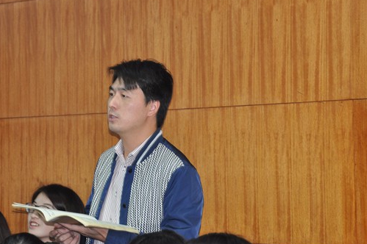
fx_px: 1508
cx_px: 182
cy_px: 112
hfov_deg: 13.9
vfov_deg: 9.3
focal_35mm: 148
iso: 800
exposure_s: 1/60
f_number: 5
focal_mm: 82
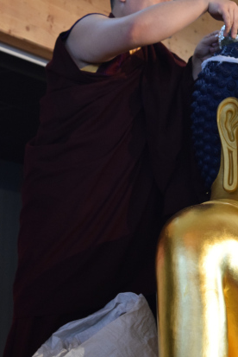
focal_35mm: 120
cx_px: 167
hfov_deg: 11.4
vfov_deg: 17.1
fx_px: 1185
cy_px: 149
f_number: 5.6
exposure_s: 1/160
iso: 1600
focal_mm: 55
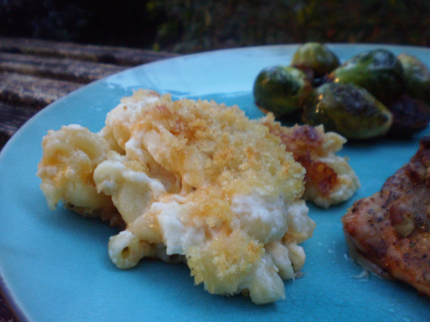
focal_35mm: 36
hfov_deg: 51.4
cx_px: 215
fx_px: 447
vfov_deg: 39.7
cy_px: 161
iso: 320
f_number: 3.1
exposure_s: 1/2
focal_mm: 6.3
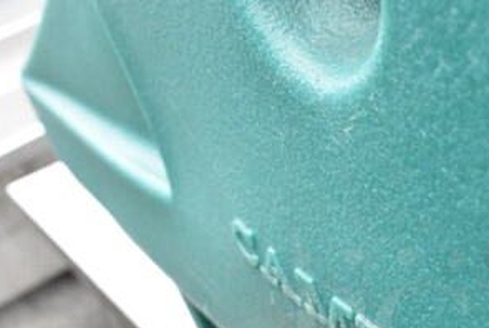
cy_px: 325
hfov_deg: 30.0
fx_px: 885
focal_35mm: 65
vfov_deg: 20.4
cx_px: 406
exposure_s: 1/400
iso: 6400
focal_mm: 21
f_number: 10
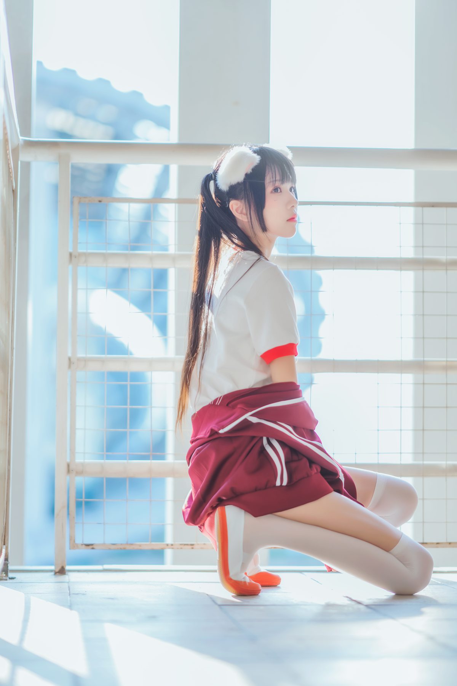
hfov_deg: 16.1
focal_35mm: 85
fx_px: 1618
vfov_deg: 23.9
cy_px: 343
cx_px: 228
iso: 50
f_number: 1.4
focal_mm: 85
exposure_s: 1/160
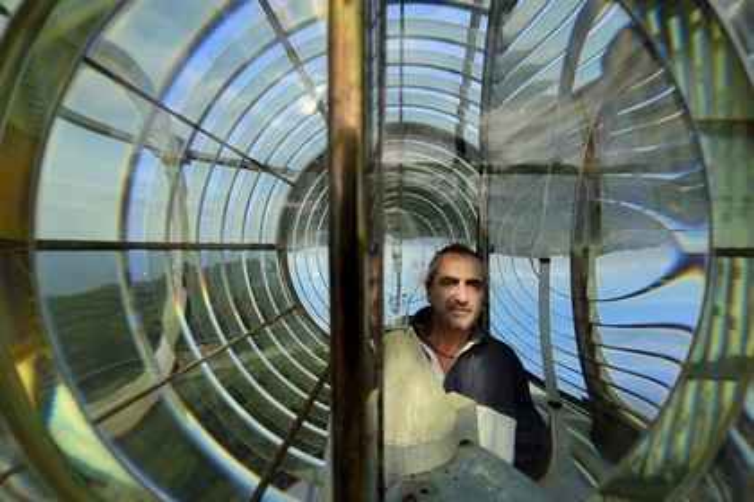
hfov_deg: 96.7
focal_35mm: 16
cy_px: 251
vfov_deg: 73.7
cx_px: 377
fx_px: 335
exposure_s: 1/200
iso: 400
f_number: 14
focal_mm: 16
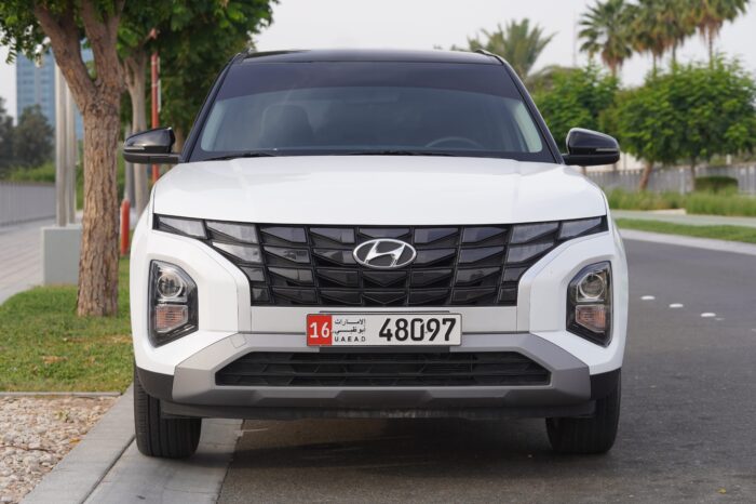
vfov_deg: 16.2
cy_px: 252
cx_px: 378
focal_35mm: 84
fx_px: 1763
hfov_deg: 24.2
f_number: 4
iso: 125
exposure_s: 1/400
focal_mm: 56
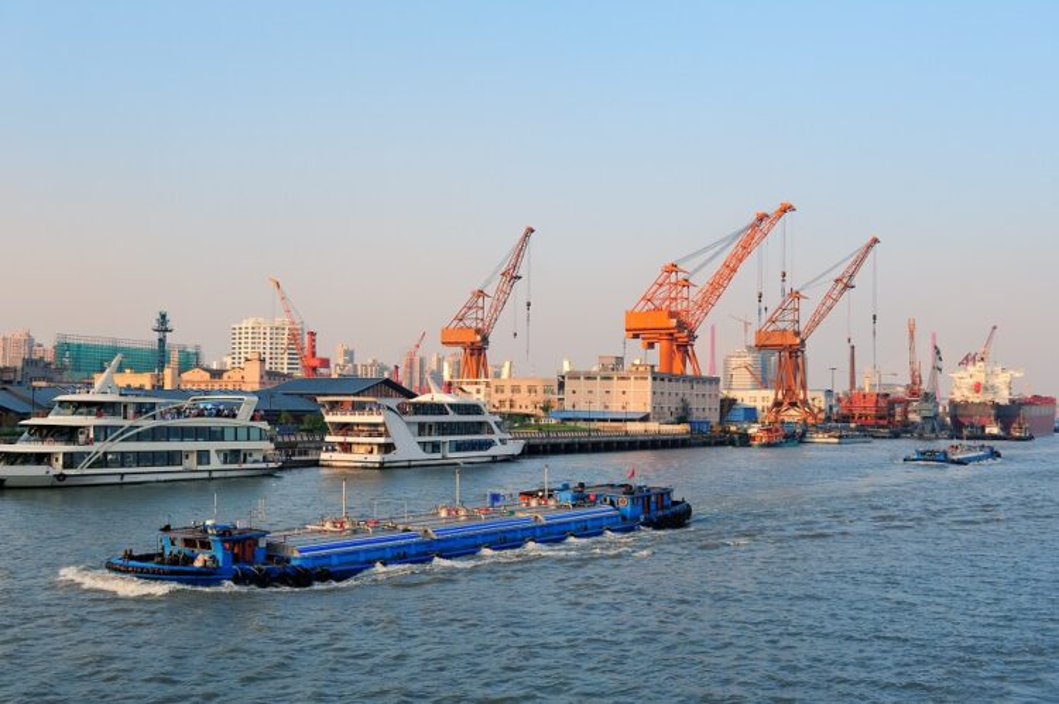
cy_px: 352
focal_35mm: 38
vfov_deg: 35.0
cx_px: 530
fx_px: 1117
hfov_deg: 50.7
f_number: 5.6
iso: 200
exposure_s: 1/750
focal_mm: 38
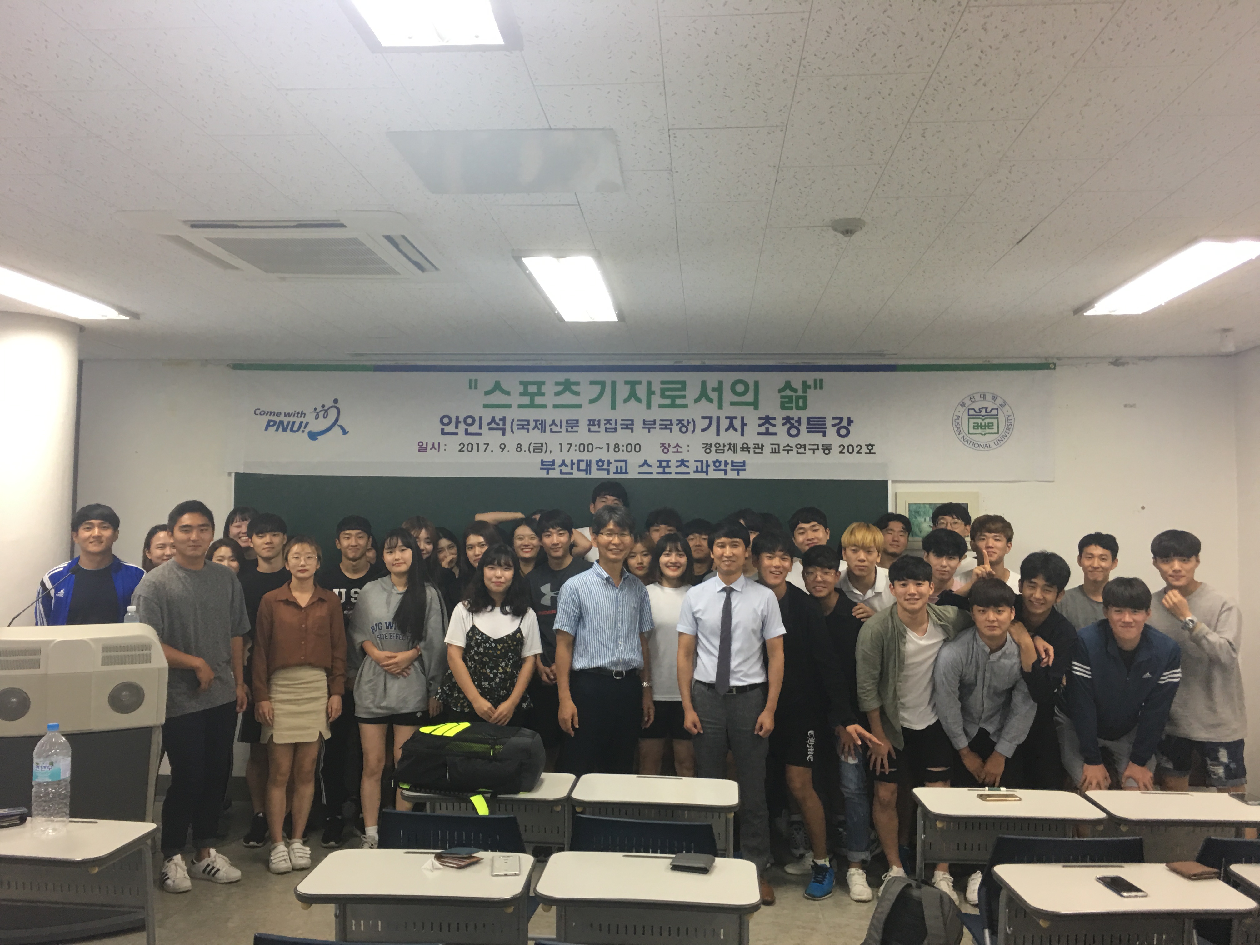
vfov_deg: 48.2
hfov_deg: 61.7
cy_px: 472
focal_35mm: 29
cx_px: 630
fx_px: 1056
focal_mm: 4.15
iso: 32
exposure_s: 1/15
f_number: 2.2
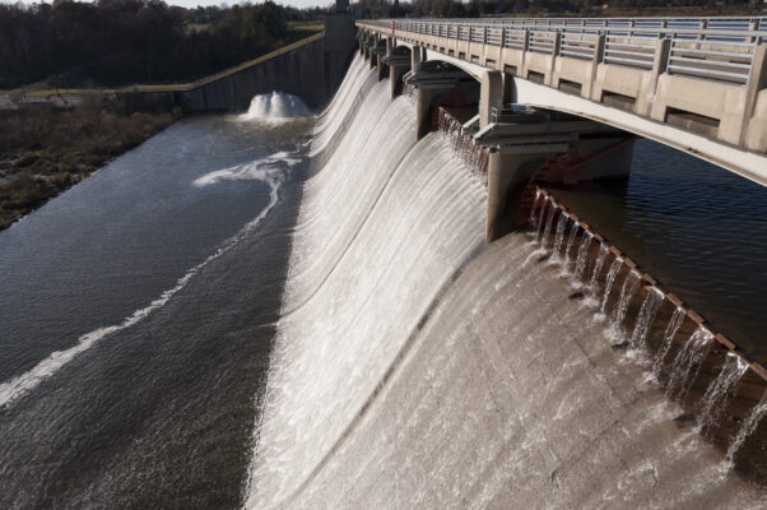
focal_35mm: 27
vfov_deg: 47.8
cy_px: 255
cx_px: 384
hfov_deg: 67.4
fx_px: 575
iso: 200
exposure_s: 1/750
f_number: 9.5
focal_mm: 18
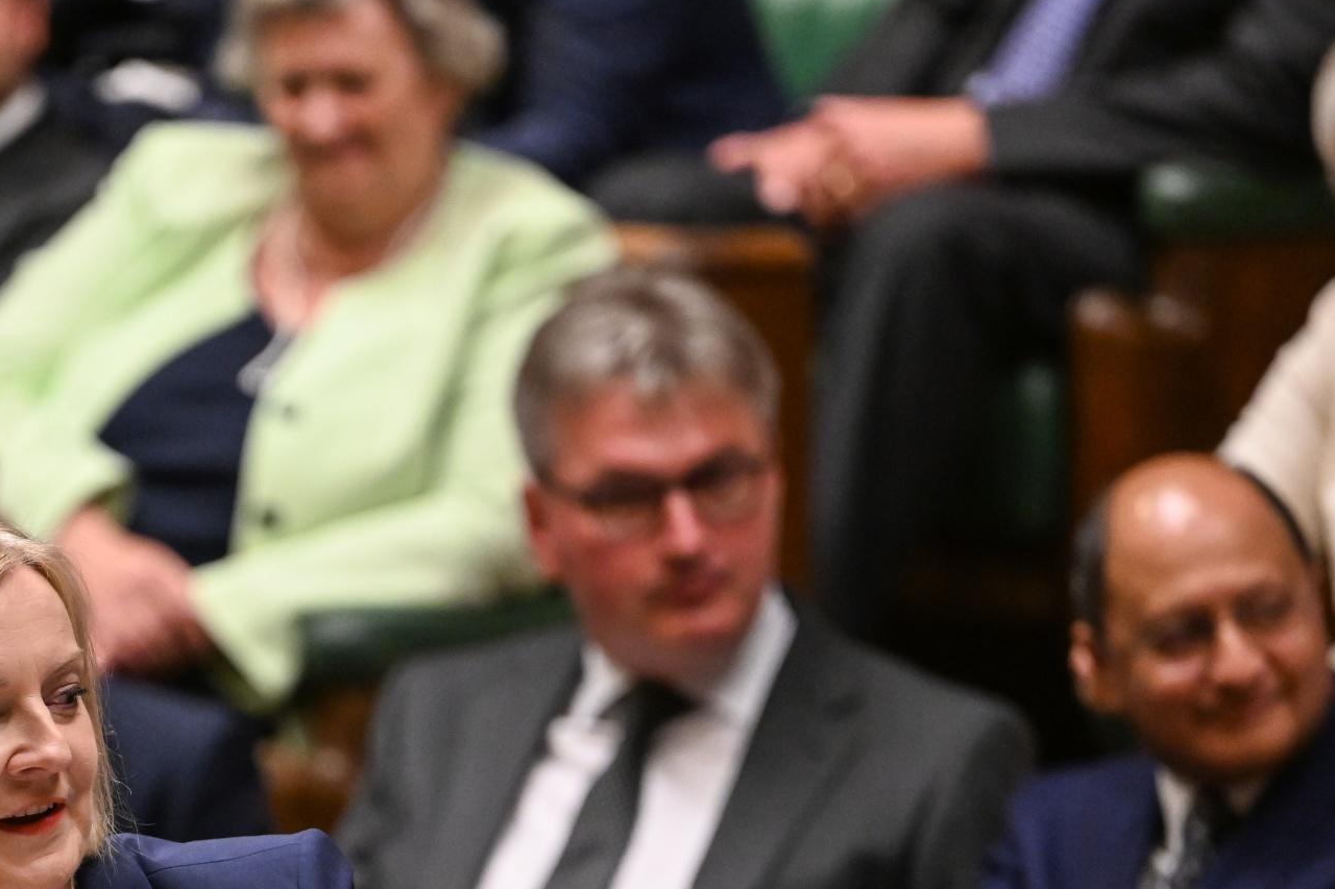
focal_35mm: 456
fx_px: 16907
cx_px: 314
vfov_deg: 3.0
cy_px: 789
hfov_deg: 4.5
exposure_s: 1/320
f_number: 2.8
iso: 3200
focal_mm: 190
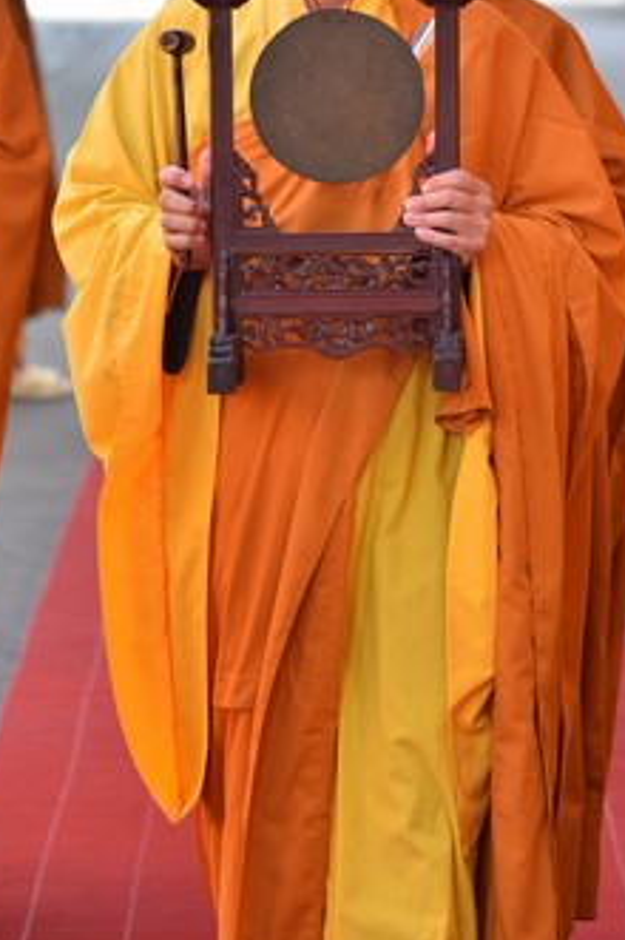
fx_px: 6158
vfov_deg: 8.7
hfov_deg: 5.8
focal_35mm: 236
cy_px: 105
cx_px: 345
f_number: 4
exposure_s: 1/160
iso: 125
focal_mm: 120
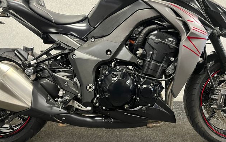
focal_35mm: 28
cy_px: 56
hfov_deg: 66.5
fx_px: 172
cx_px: 112
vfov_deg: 44.3
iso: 400
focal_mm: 5.1
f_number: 1.6
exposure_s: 1/50
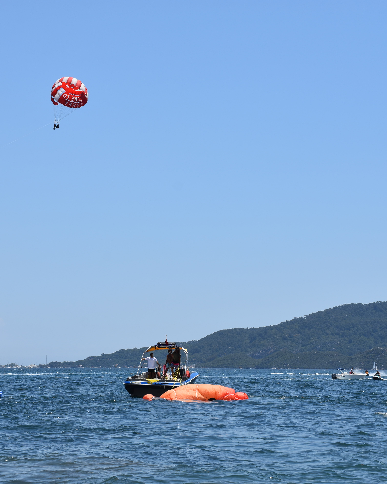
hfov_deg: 16.1
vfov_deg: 20.0
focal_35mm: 96
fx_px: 1370
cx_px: 144
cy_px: 241
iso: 110
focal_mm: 45
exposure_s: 1/500
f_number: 8
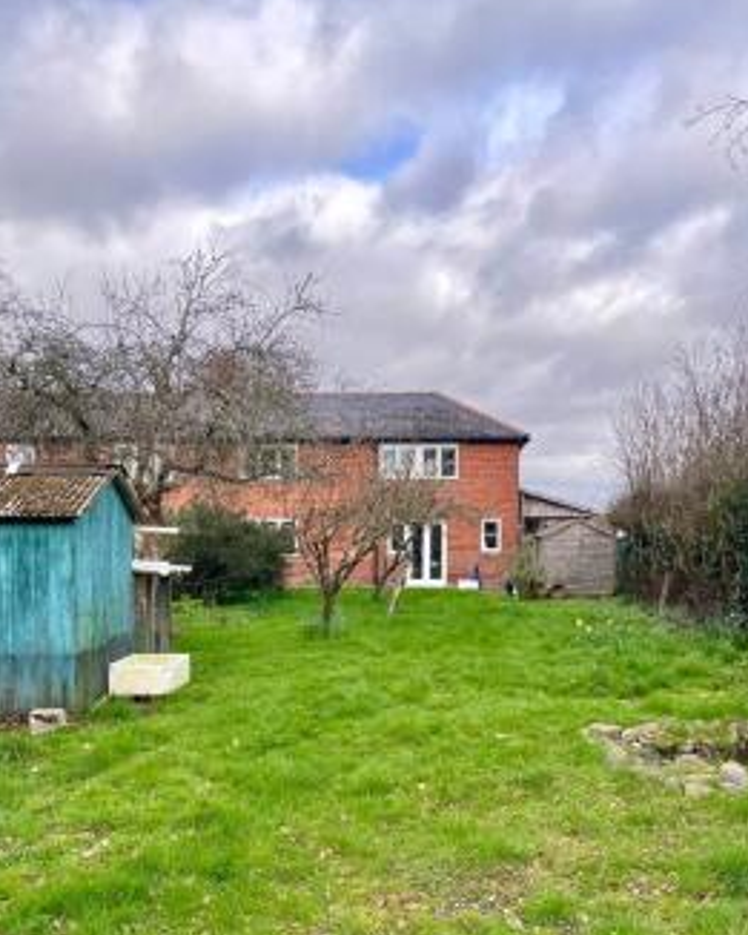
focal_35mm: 34
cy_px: 601
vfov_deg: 52.1
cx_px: 353
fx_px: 940
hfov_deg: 43.4
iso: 50
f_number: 1.6
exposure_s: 1/1175
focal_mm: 5.1
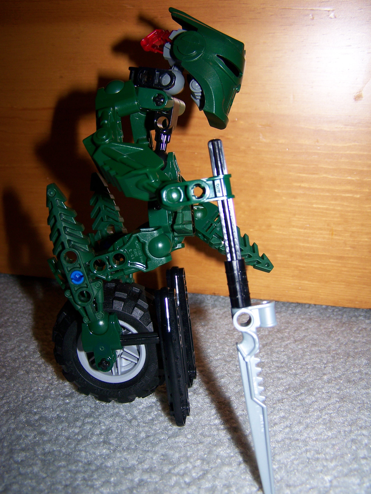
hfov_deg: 37.8
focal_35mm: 38
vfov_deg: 48.9
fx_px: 542
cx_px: 186
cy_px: 247
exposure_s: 1/60
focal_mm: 6.3
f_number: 2.8
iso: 80
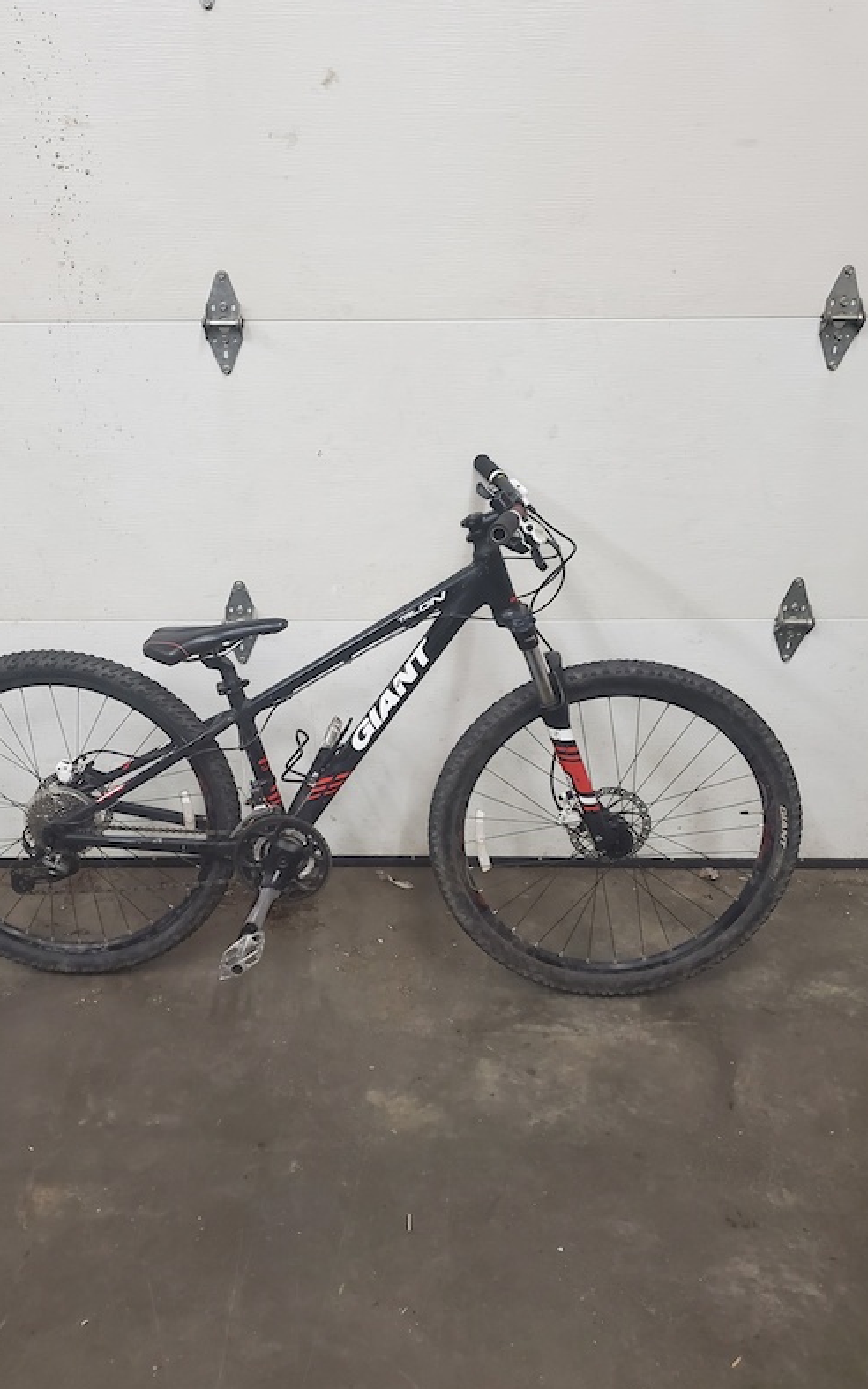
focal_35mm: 28
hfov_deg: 44.3
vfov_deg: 66.5
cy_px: 690
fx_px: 1060
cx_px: 351
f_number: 1.5
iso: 200
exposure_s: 1/40
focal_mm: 4.3
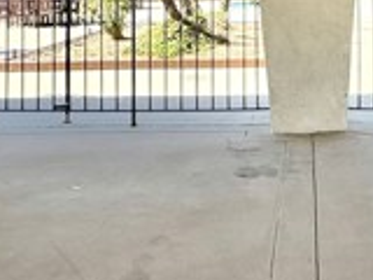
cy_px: -40
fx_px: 603
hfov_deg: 33.2
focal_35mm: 56
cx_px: 308
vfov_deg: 24.1
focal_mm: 2.22
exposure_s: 1/1105
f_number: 2.2
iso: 50
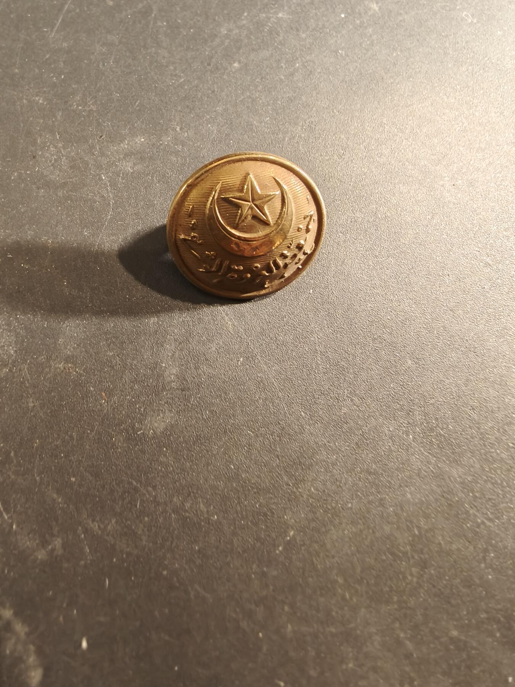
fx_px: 456
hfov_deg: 58.9
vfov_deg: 73.9
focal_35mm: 23
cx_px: 258
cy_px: 344
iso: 800
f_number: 2
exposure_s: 1/43.3
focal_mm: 2.32
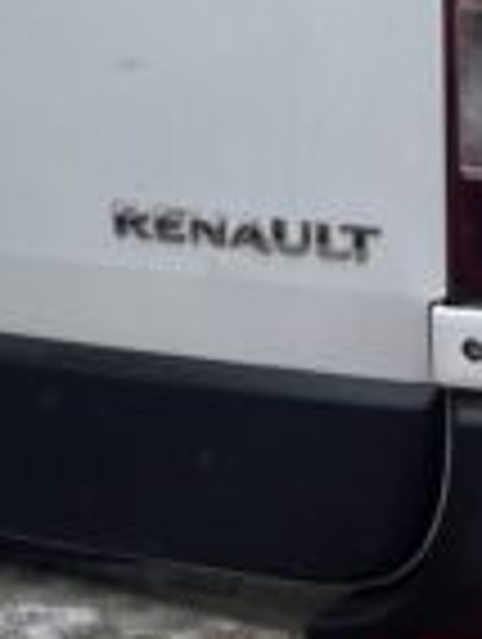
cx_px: -81
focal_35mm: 146
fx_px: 2702
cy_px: -180
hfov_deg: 10.1
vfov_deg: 13.1
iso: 50
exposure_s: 1/943
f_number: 1.6
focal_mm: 5.1
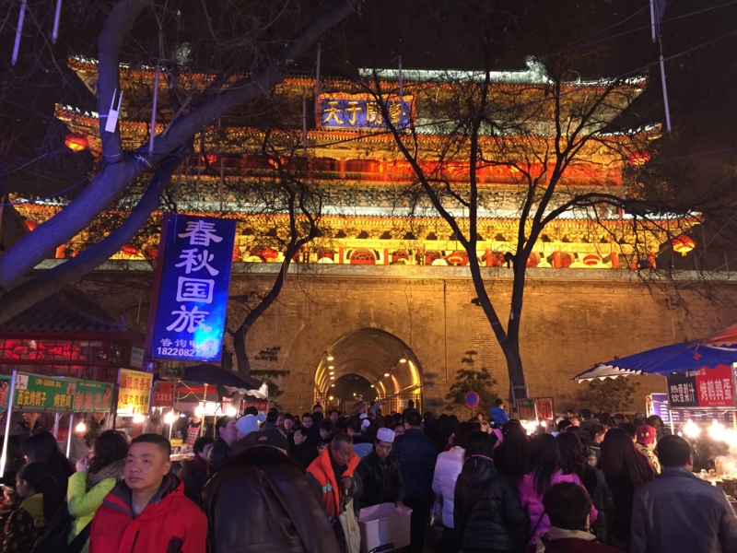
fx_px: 617
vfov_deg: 48.2
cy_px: 276
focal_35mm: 29
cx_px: 368
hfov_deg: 61.7
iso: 200
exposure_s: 1/30
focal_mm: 4.15
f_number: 2.2
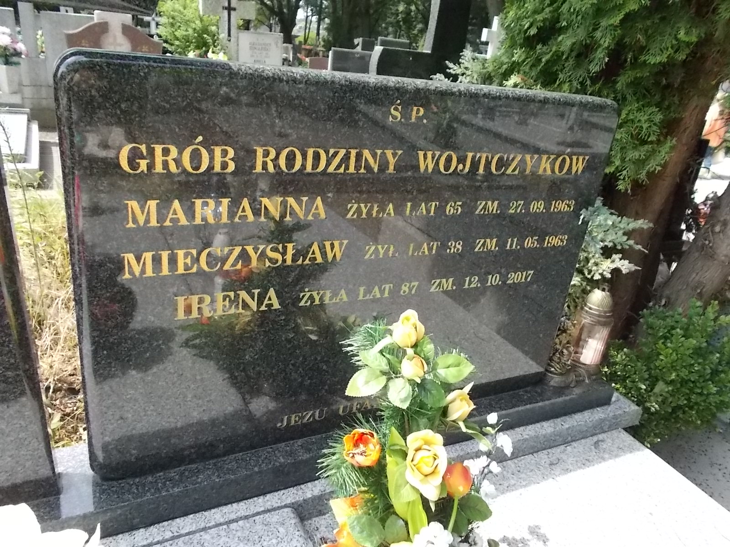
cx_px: 365
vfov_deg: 53.1
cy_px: 274
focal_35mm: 26
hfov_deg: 67.3
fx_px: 548
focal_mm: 4.6
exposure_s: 1/200
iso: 400
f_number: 8
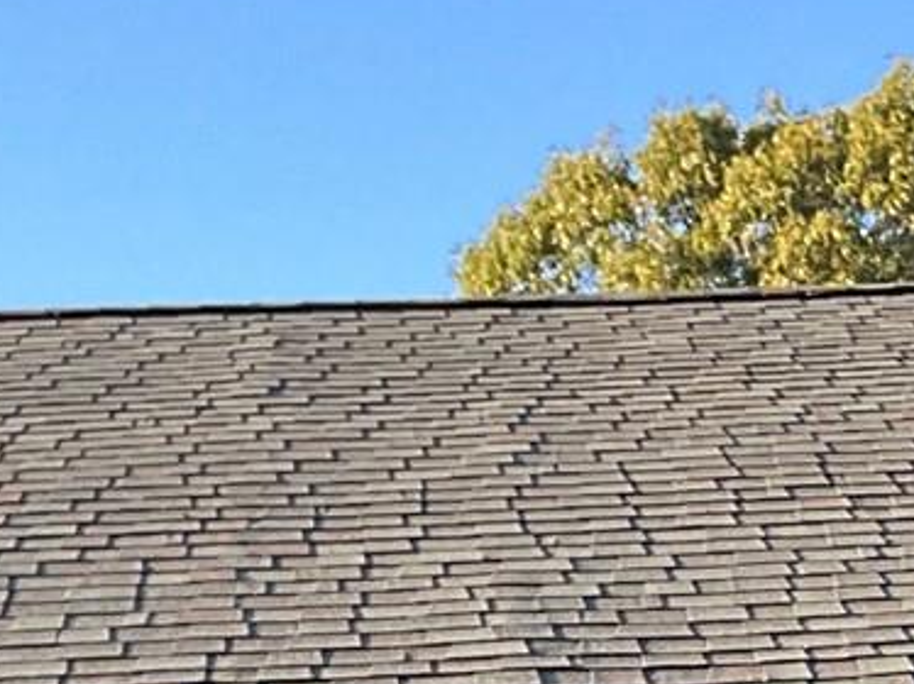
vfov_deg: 8.8
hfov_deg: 12.2
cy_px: 1375
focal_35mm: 159
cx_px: 1078
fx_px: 4196
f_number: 1.8
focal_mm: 3
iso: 16
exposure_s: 1/124
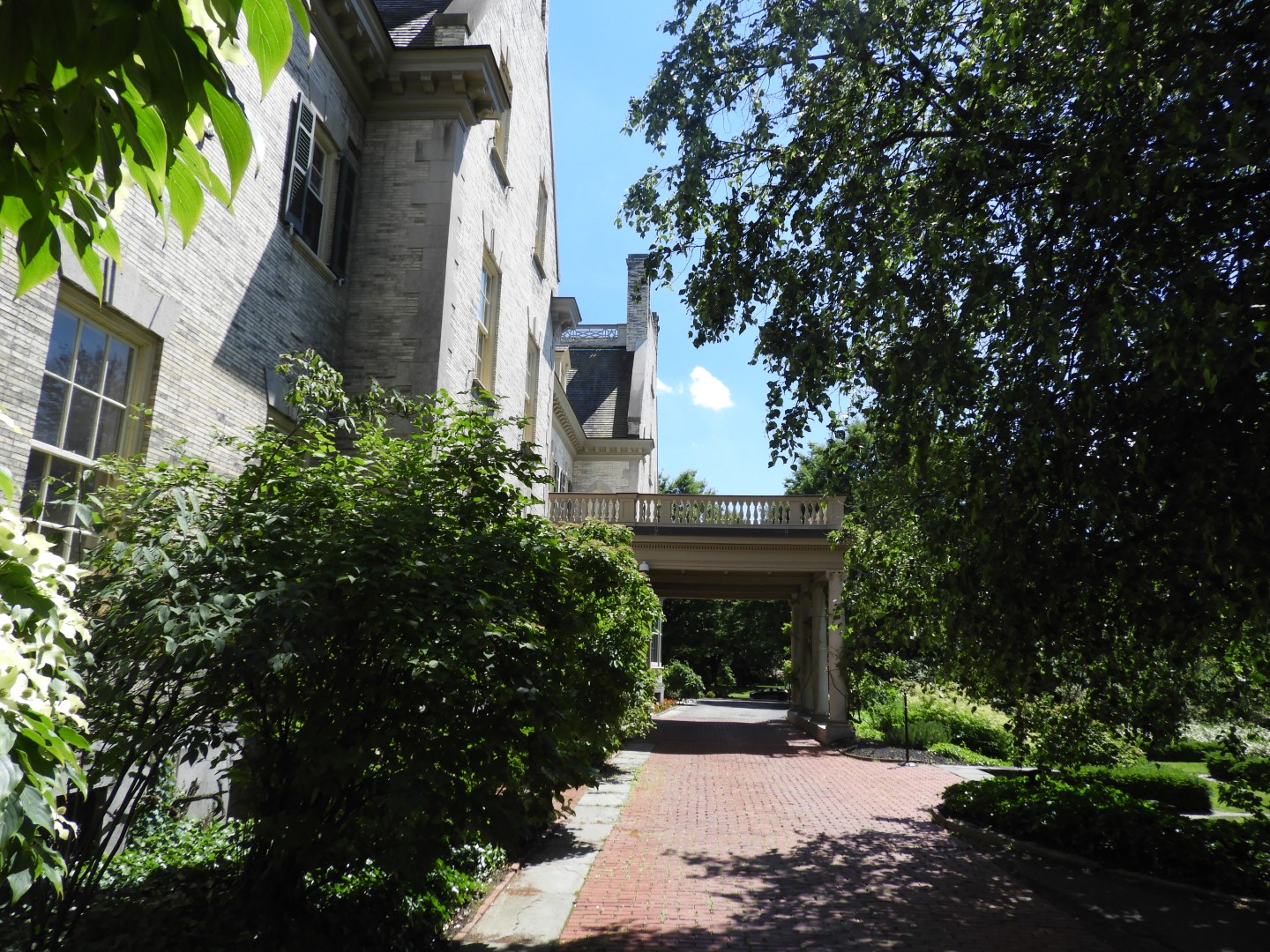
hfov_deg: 71.6
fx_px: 881
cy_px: 476
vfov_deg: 56.8
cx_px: 635
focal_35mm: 24
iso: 100
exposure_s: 1/800
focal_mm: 4.3
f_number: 3.3
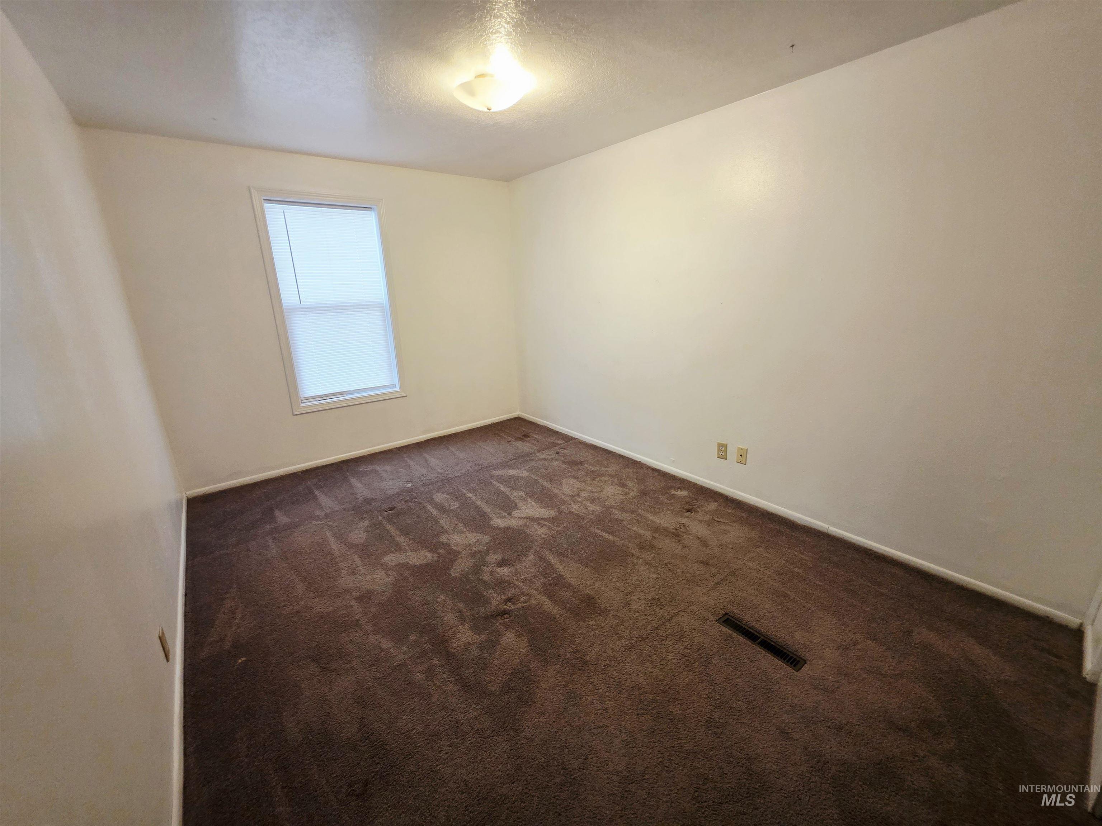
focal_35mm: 13
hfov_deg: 106.2
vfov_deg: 89.9
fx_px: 414
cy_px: 413
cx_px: 551
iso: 250
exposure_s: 1/60.2
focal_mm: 2.2
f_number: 1.9
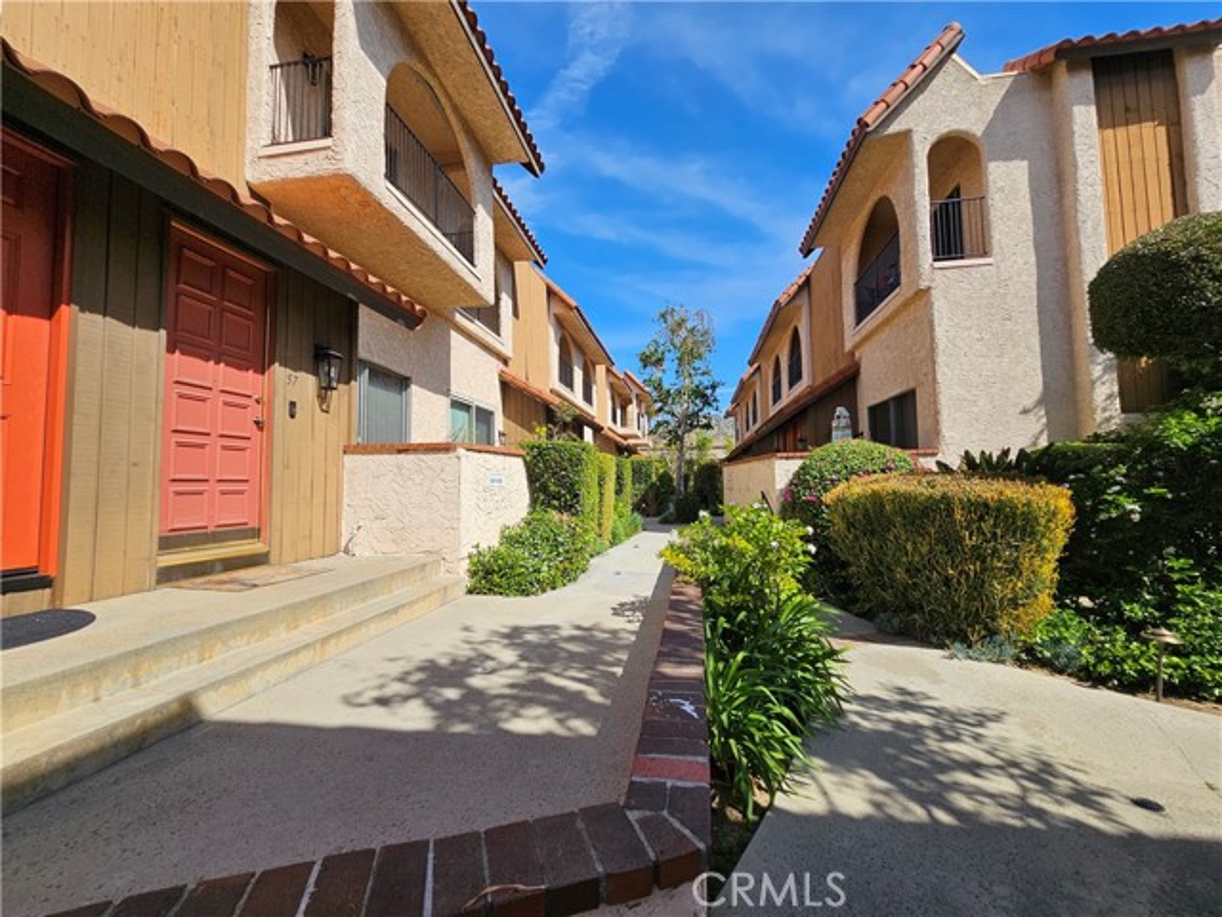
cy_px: 458
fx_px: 459
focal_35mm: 13
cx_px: 611
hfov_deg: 106.2
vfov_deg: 89.9
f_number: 2.2
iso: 50
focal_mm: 2.2
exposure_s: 1/2404
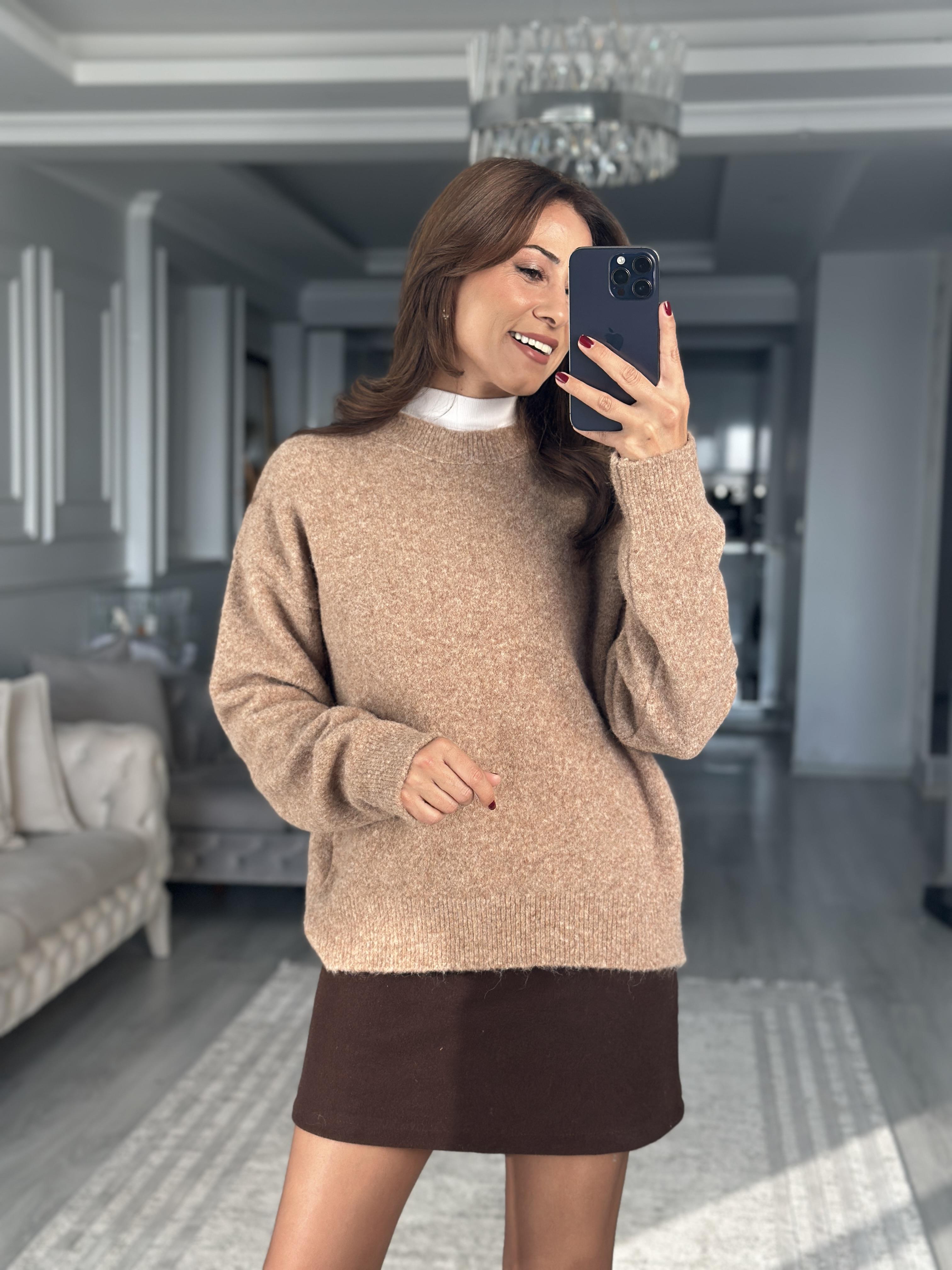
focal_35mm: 48
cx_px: 476
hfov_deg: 30.3
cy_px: 635
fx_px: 1760
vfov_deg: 39.7
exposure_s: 1/225
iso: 80
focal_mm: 6.86
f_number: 1.78
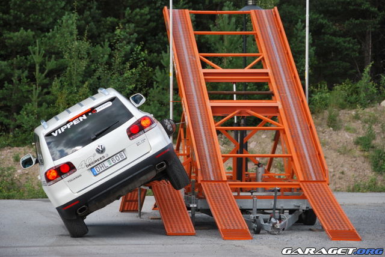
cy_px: 128
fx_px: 1686
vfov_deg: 8.7
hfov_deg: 13.0
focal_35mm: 158
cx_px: 192
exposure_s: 1/500
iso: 200
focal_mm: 105
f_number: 5.6
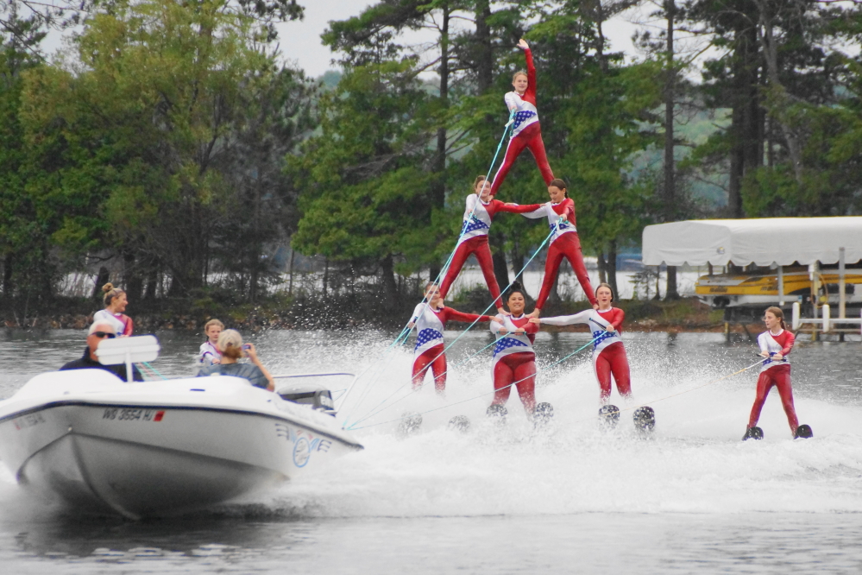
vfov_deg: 3.7
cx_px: 431
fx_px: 8978
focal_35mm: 375
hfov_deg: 5.5
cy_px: 288
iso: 1600
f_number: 6.3
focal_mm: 250
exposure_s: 1/320
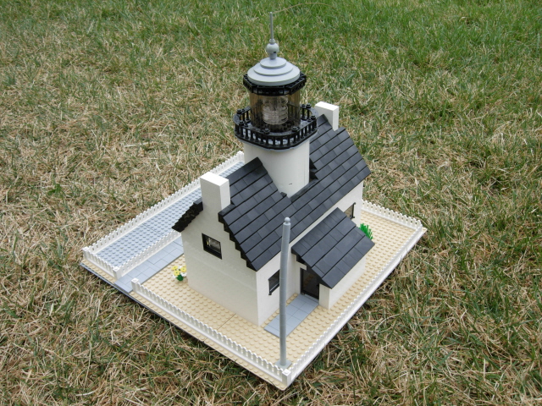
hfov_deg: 51.4
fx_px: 564
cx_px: 271
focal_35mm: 36
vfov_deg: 39.7
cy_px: 203
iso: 50
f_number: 4.8
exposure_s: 1/148
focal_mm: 7.5
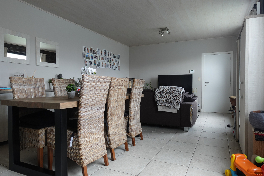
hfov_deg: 73.7
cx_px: 132
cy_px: 88
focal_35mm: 24
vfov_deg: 53.1
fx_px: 176
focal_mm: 8.8
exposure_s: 1/30
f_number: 2.8
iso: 125
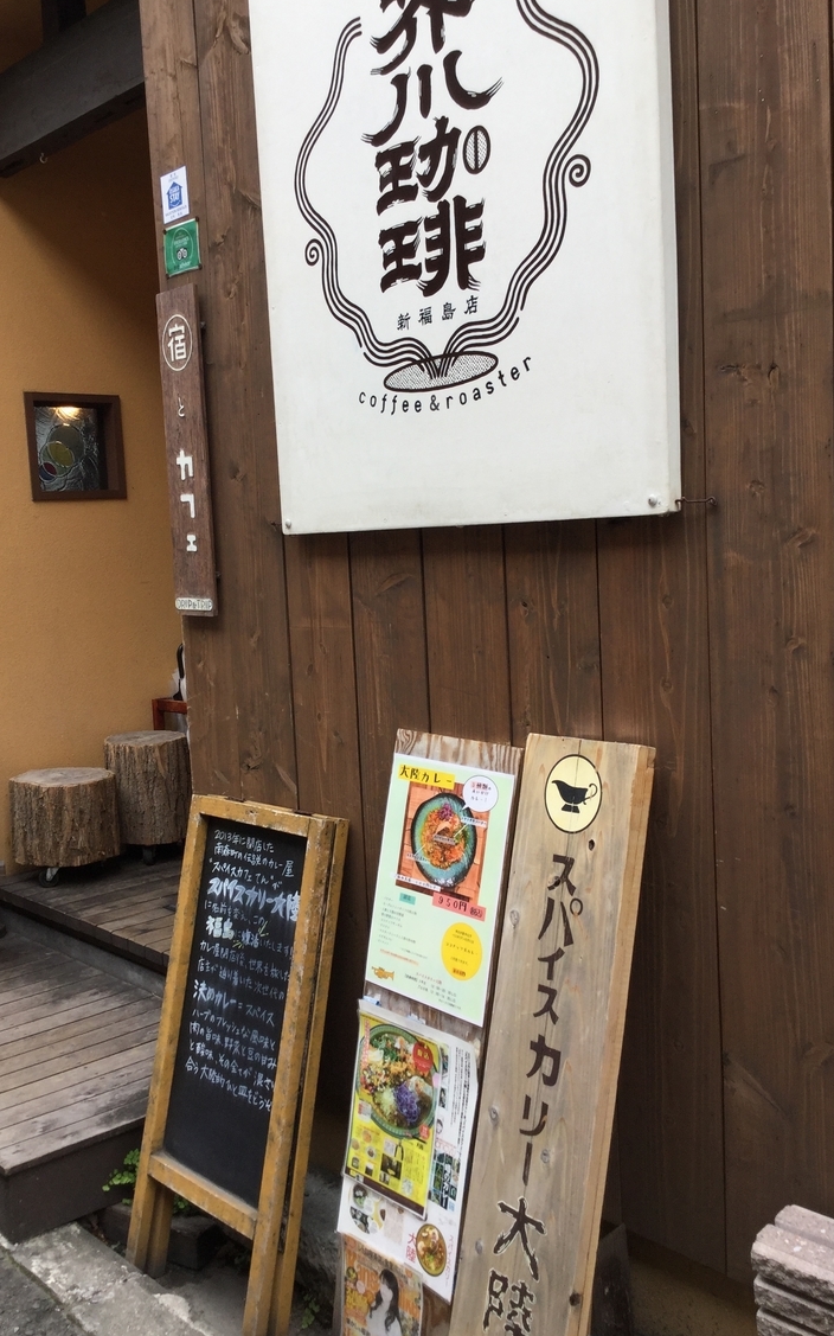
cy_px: 639
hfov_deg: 36.2
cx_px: 360
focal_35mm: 35
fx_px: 1273
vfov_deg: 55.3
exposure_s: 1/124
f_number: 2.4
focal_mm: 3.3
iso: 25
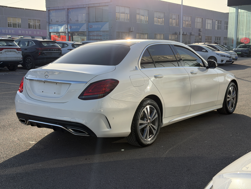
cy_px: 94
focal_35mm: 48
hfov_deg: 39.7
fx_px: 348
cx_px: 126
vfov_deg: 30.3
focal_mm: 6.76
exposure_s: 1/3704
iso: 100
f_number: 1.78
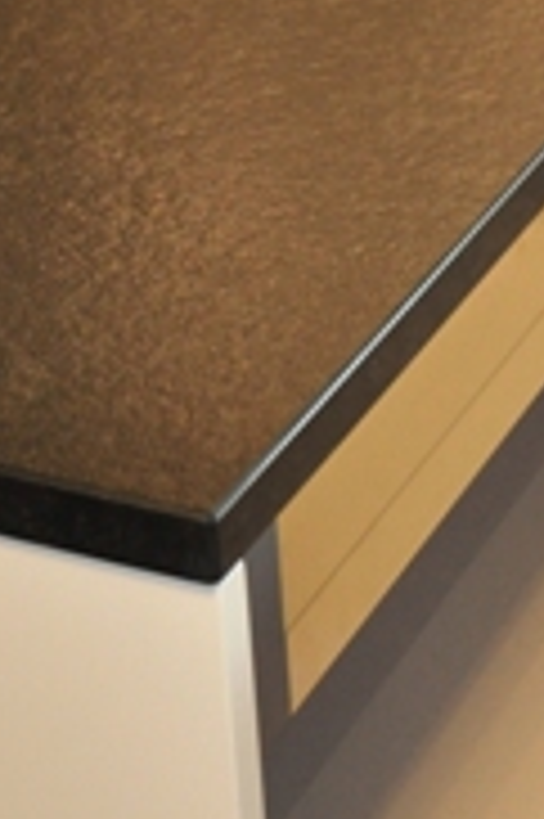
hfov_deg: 11.0
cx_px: 625
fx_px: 2793
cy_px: -22
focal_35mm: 123
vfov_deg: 16.3
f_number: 4
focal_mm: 22
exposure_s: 1/50
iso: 800
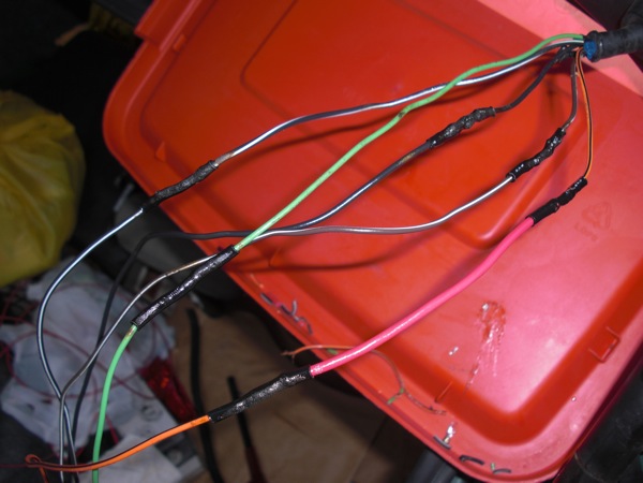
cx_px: 322
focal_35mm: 36
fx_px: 669
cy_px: 242
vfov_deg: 39.7
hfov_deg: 51.4
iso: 50
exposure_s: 1/160
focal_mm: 6.3
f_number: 7.9
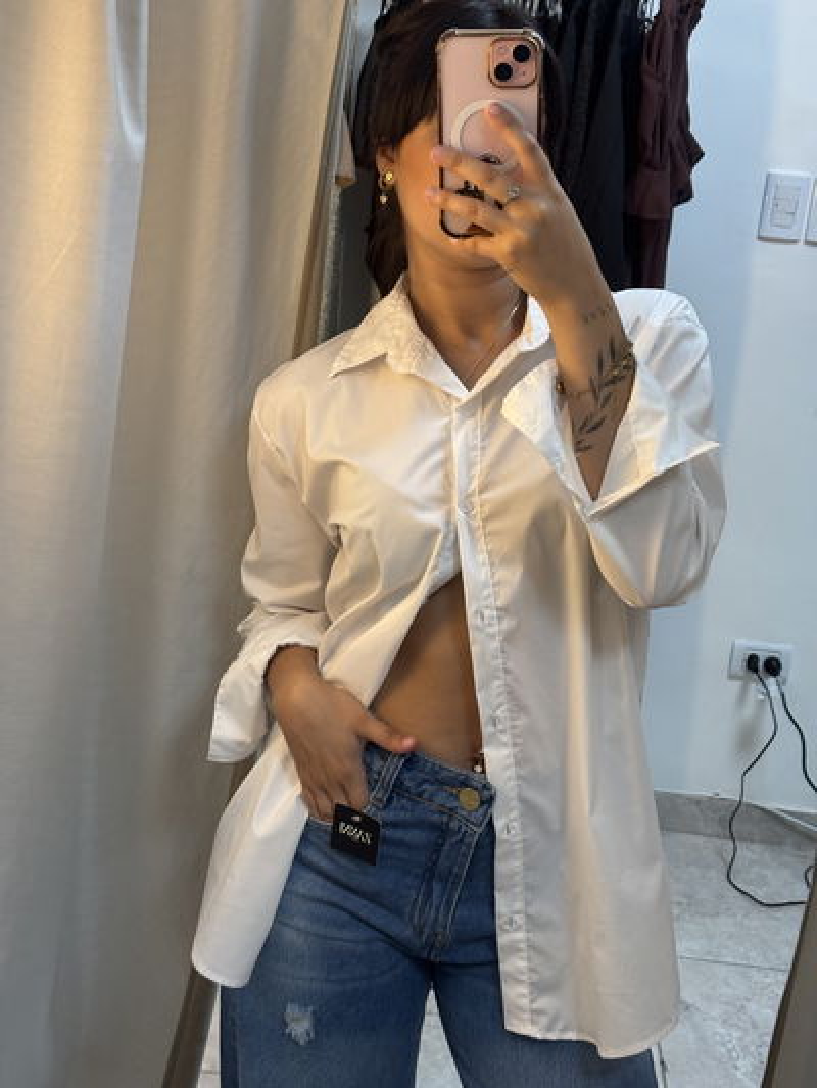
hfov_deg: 28.0
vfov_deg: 36.8
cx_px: 408
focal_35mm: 52
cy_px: 544
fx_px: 1636
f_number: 1.6
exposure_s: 1/50
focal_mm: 5.96
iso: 80
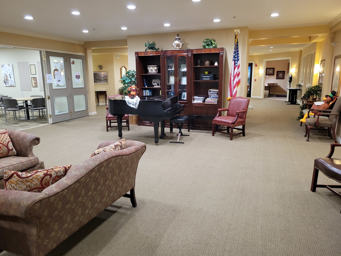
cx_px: 170
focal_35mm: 26
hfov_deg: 67.3
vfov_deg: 53.1
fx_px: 256
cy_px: 128
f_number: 1.8
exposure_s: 1/40
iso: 320
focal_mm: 5.4
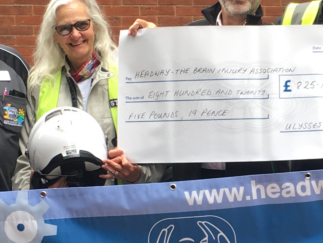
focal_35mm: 122
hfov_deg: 16.0
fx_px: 1139
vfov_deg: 12.1
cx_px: 286
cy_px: 161
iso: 25
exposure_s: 1/100
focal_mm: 4.15
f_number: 2.2
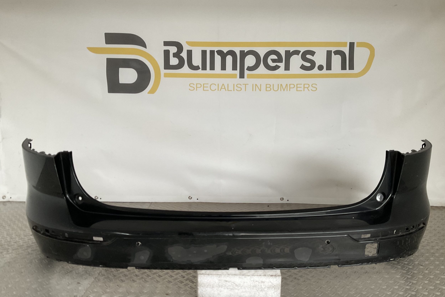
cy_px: 164
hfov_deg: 60.3
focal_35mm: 31
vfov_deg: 42.3
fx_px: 383
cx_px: 228
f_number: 1.8
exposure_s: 1/60
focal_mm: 3
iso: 80
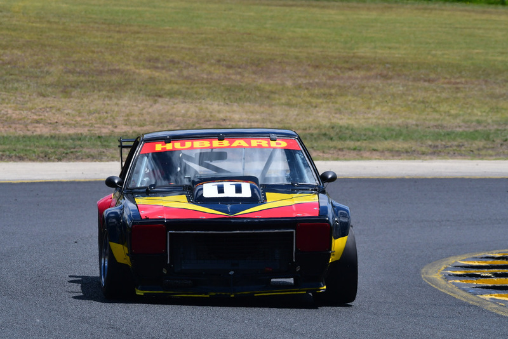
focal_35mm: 465
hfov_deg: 4.4
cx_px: 254
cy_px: 170
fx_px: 6564
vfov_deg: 3.0
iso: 320
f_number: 11
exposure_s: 1/640
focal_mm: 310
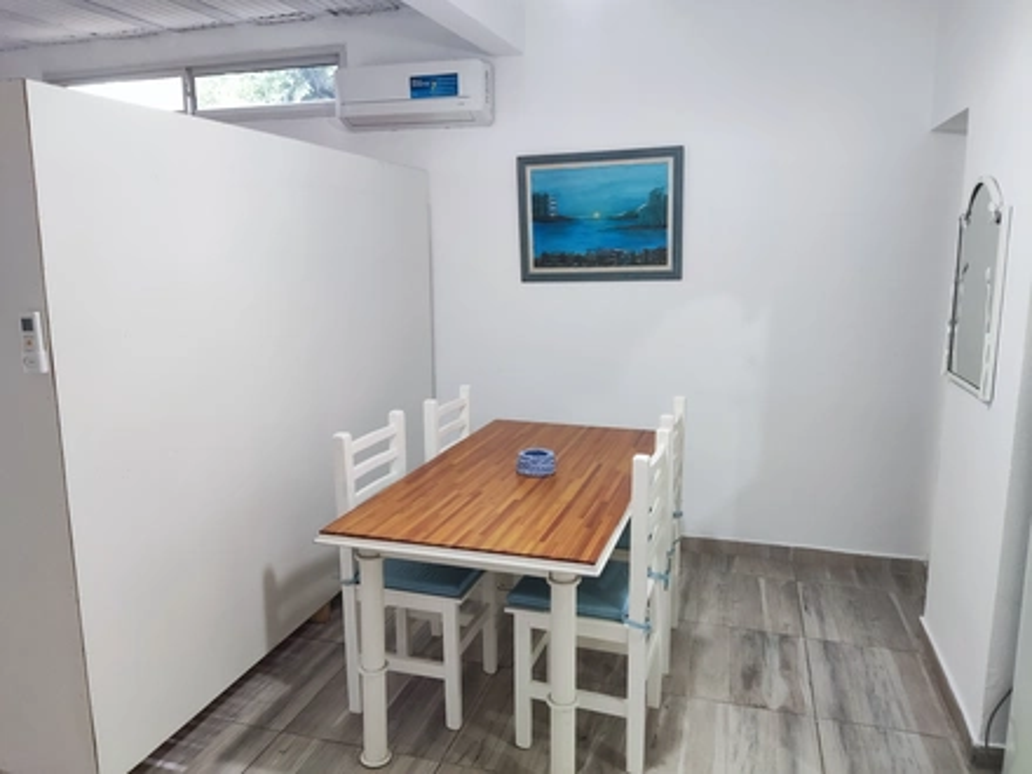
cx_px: 516
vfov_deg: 54.9
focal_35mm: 25
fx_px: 745
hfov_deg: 69.4
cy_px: 387
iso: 453
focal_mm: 4.71
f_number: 1.79
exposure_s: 1/50
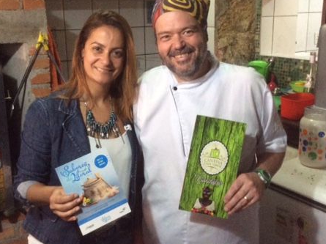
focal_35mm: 46
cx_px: 155
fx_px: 433
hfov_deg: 41.3
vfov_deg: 31.4
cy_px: 102
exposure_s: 1/24
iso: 250
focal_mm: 3.3
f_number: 2.4
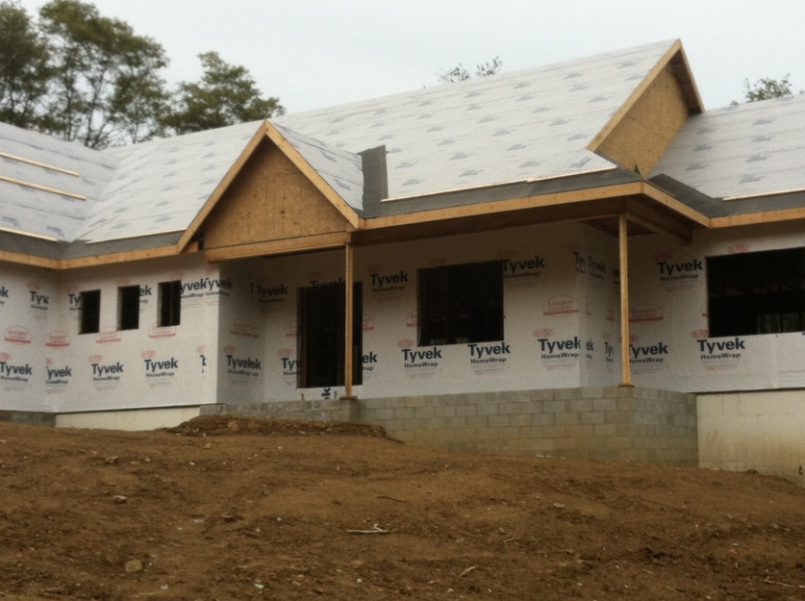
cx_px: 394
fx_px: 1300
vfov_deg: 26.0
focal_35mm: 56
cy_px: 294
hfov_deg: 34.4
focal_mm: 3.85
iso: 80
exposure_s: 1/213
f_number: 2.8
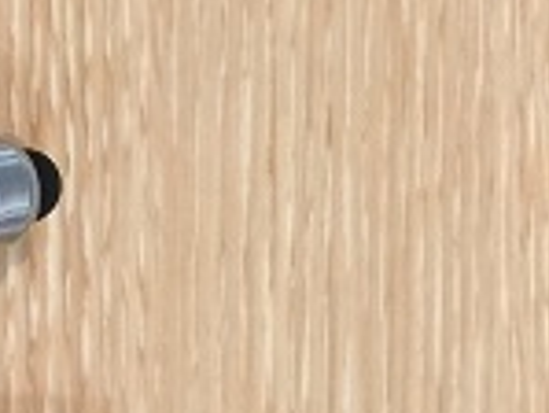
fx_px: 2016
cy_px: 398
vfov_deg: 11.6
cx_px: -636
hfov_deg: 12.9
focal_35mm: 127
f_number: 2.2
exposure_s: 1/33
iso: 40
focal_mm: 4.15
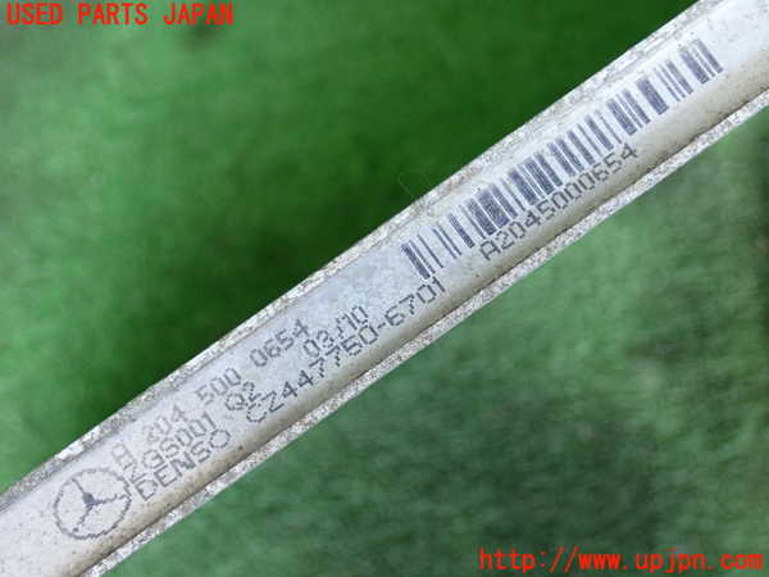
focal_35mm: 44
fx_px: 977
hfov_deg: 42.9
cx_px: 384
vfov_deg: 32.9
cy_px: 288
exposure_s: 1/125
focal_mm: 7.84
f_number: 2.9
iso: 640
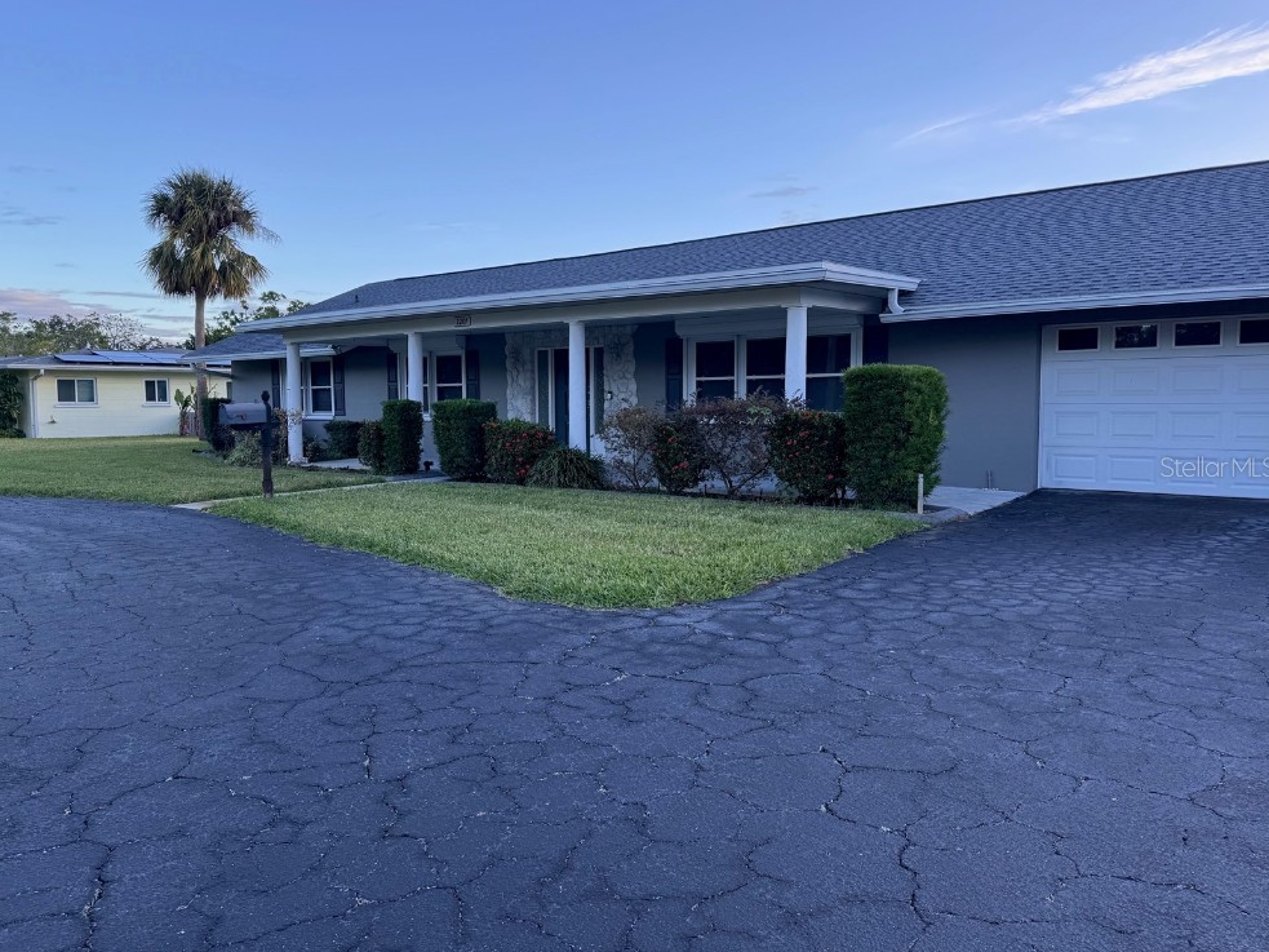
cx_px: 621
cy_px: 466
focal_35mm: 25
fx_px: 916
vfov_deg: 54.9
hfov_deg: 69.4
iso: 80
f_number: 1.78
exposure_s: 1/481
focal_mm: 6.76
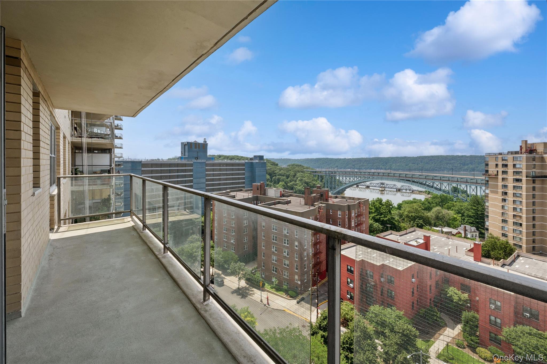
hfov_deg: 104.3
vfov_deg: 81.1
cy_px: 182
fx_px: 213
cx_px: 274
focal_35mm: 14
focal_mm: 14
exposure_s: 1/250
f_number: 11
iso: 200
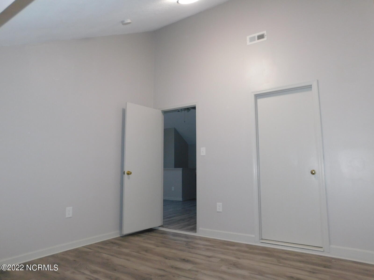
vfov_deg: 58.9
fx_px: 248
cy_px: 140
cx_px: 187
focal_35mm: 23
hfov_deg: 73.9
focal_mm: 4
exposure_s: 1/30
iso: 200
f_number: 3
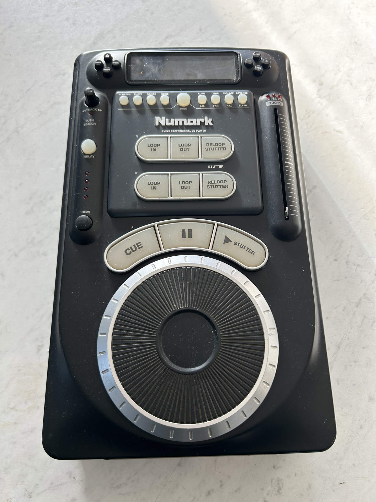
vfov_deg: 67.3
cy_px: 251
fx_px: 377
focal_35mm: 26
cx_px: 188
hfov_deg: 53.1
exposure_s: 1/154
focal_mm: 5.7
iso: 64
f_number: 1.5
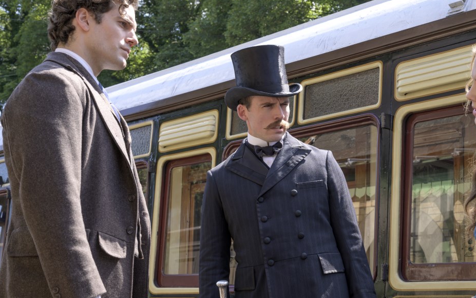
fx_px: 804
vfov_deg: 20.9
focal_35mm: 62
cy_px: 194
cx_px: 279
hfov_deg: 32.9
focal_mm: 47
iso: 160
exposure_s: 1/160
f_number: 8
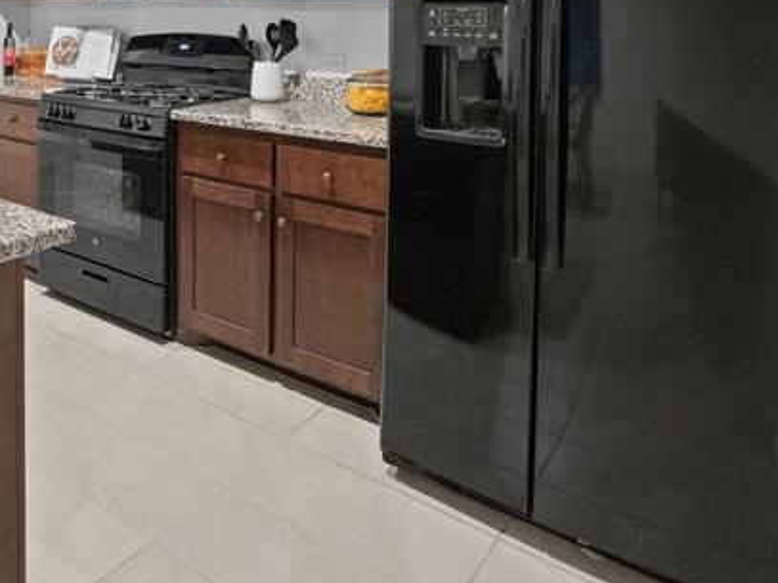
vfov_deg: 41.0
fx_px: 684
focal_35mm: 30
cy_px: 17
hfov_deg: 53.3
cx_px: 107
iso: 4000
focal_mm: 12.6
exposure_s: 1/50
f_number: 4.5
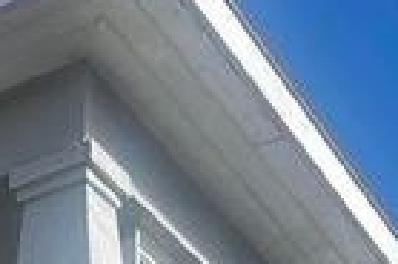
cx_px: -252
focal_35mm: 130
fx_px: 1434
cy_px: 923
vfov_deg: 8.1
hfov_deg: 14.4
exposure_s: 1/1311
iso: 50
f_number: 1.5
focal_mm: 5.7
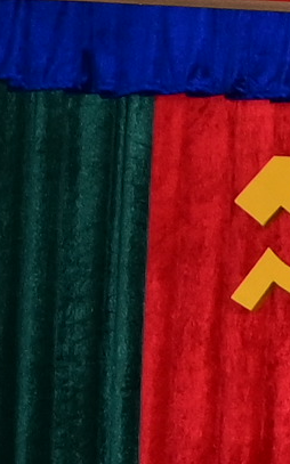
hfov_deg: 5.1
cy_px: 783
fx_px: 2899
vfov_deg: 8.8
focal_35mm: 229
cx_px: 1163
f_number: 3.8
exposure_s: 1/200
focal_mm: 21
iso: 800
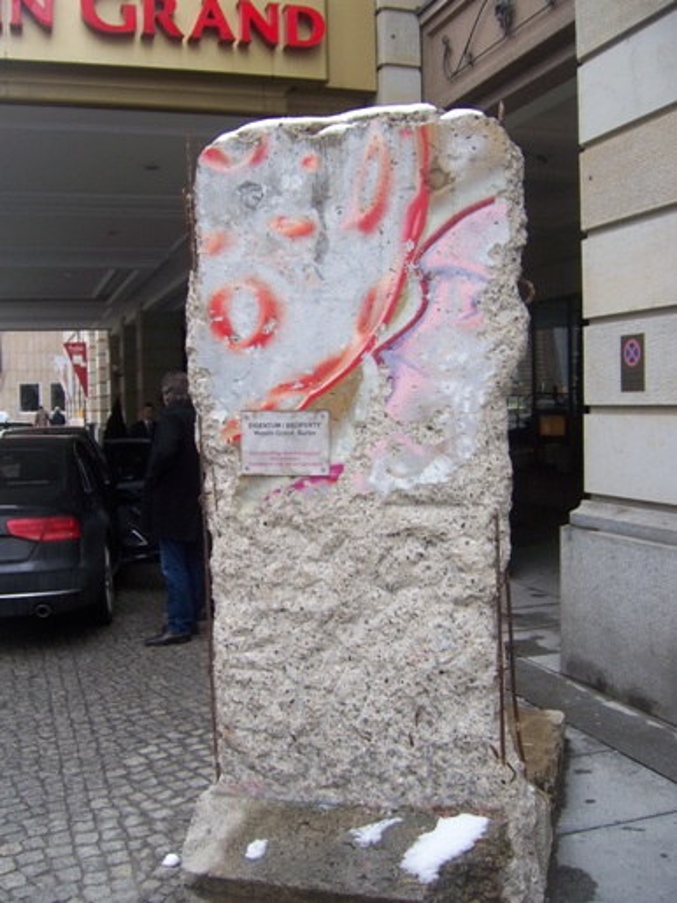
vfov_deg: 51.4
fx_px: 939
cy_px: 452
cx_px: 338
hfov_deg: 39.6
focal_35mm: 36
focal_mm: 6.2
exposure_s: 1/160
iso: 80
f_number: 2.8
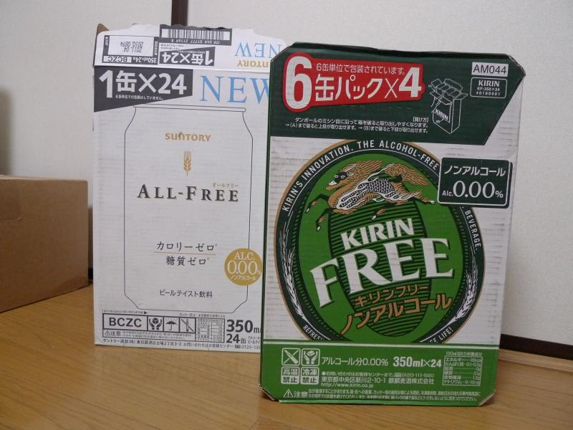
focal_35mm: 24
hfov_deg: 71.6
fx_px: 397
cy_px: 215
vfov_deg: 56.8
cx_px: 286
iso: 400
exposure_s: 1/25
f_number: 2
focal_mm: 5.1
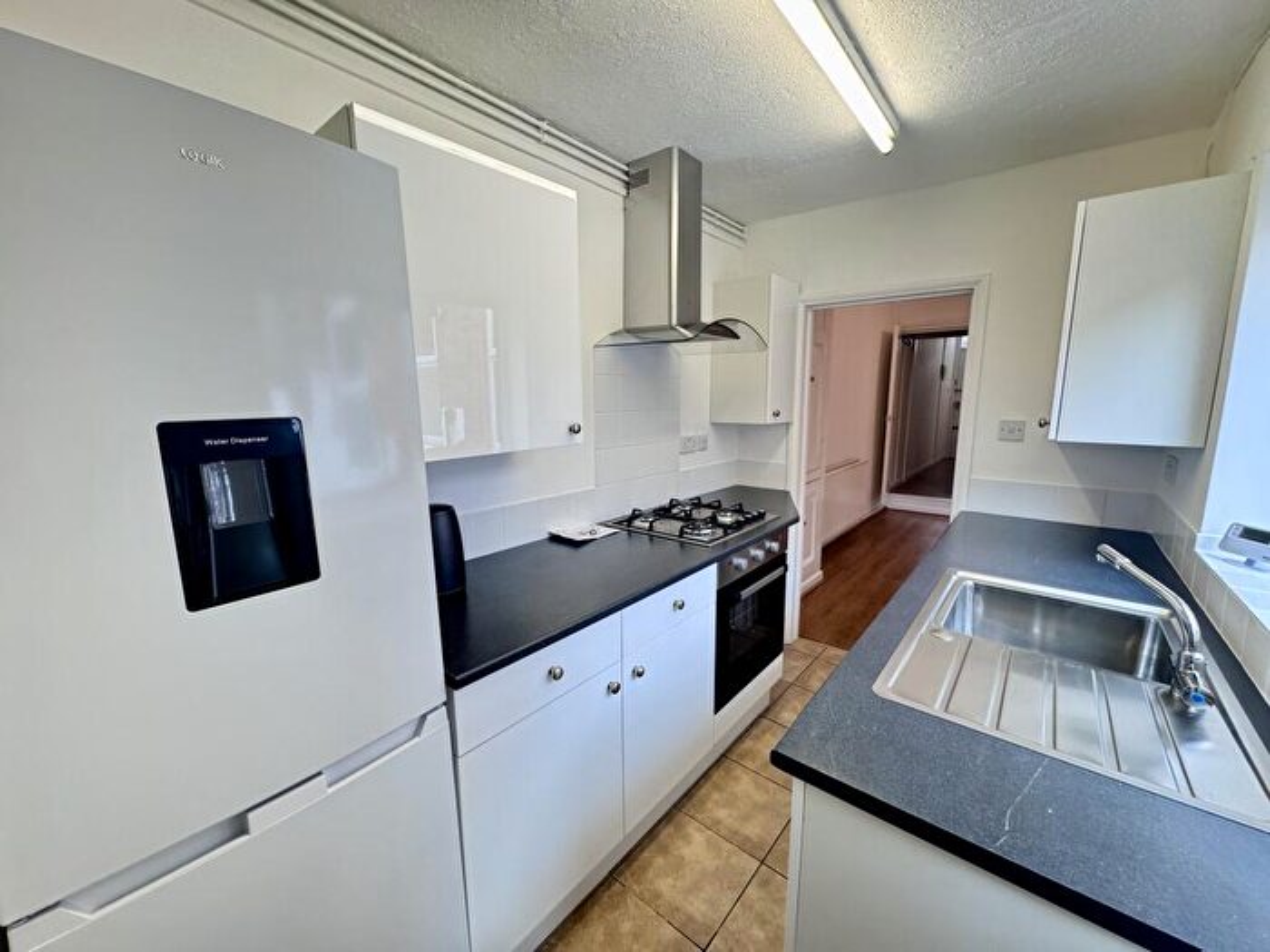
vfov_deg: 85.7
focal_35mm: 14
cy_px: 476
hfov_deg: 102.1
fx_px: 514
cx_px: 635
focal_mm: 2.22
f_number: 2.2
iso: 200
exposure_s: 1/100
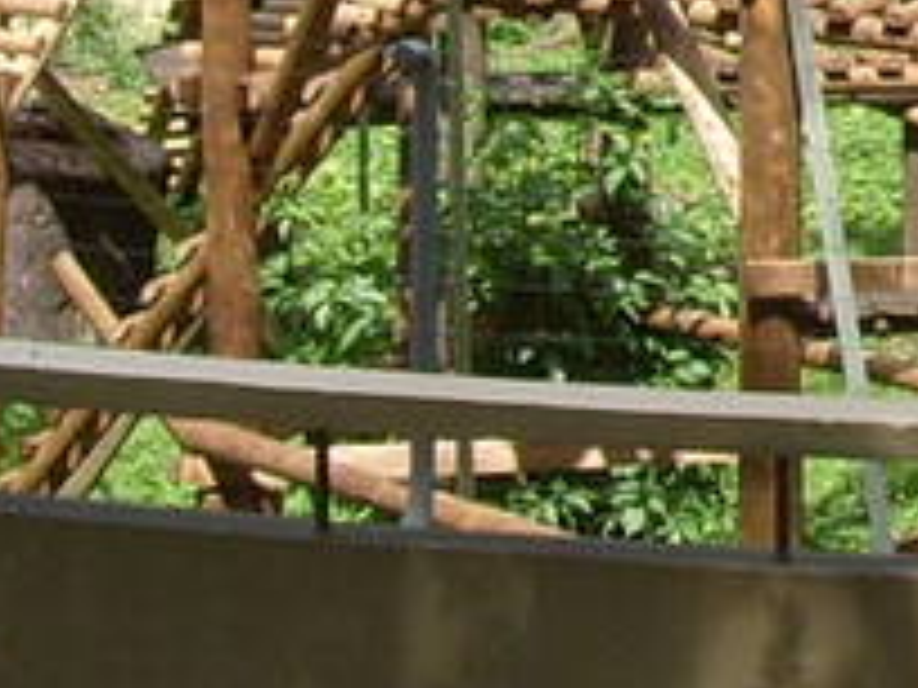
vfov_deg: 5.3
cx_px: 2038
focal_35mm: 274
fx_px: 7266
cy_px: -634
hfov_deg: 6.9
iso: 80
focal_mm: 7.8
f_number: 4.8
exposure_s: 1/250
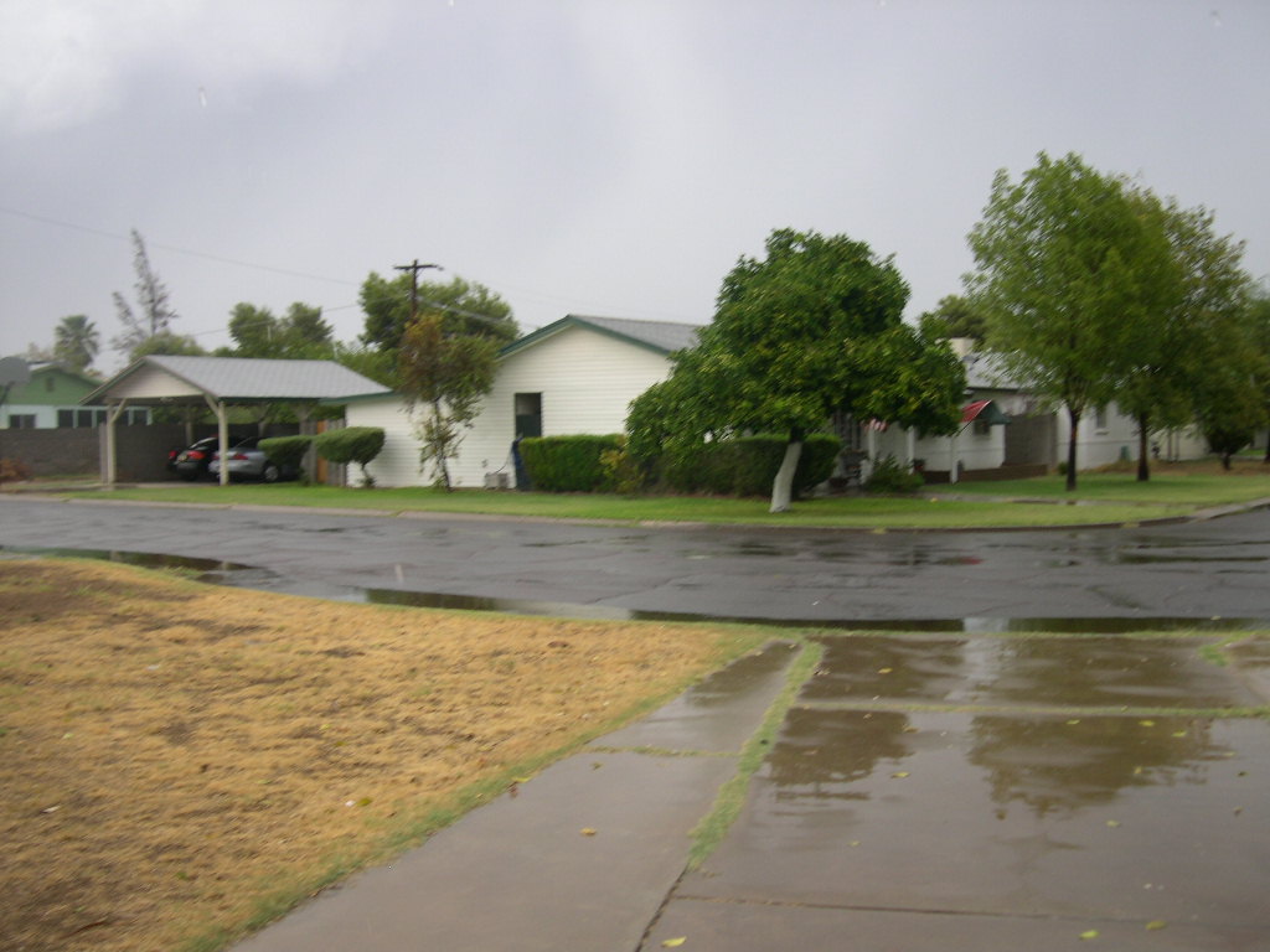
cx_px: 635
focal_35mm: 38
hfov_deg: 49.0
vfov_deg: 37.7
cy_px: 476
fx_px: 1394
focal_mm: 8
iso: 100
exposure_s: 1/274
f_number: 2.8
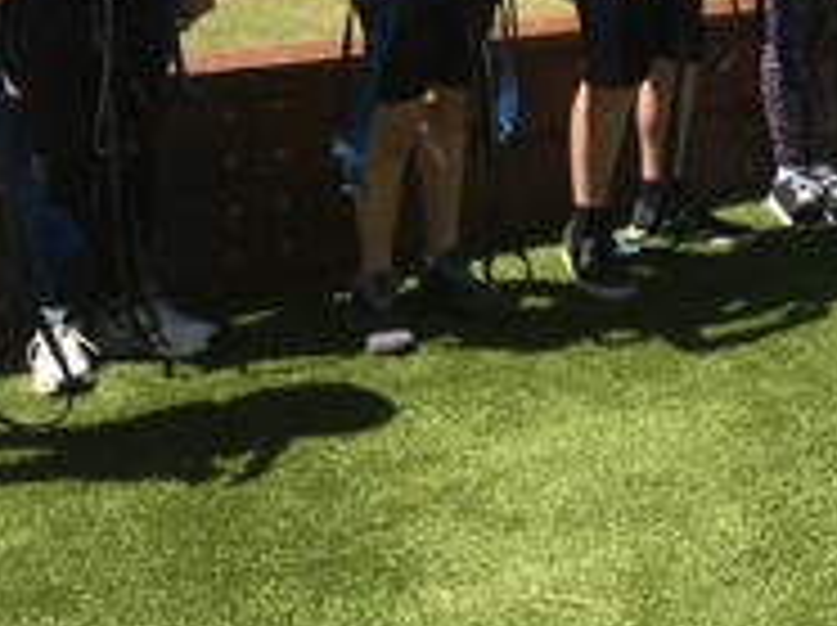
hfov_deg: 23.6
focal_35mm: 78
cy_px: -52
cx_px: 904
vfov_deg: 18.2
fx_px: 1884
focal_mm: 4.15
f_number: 2.2
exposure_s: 1/986
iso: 25
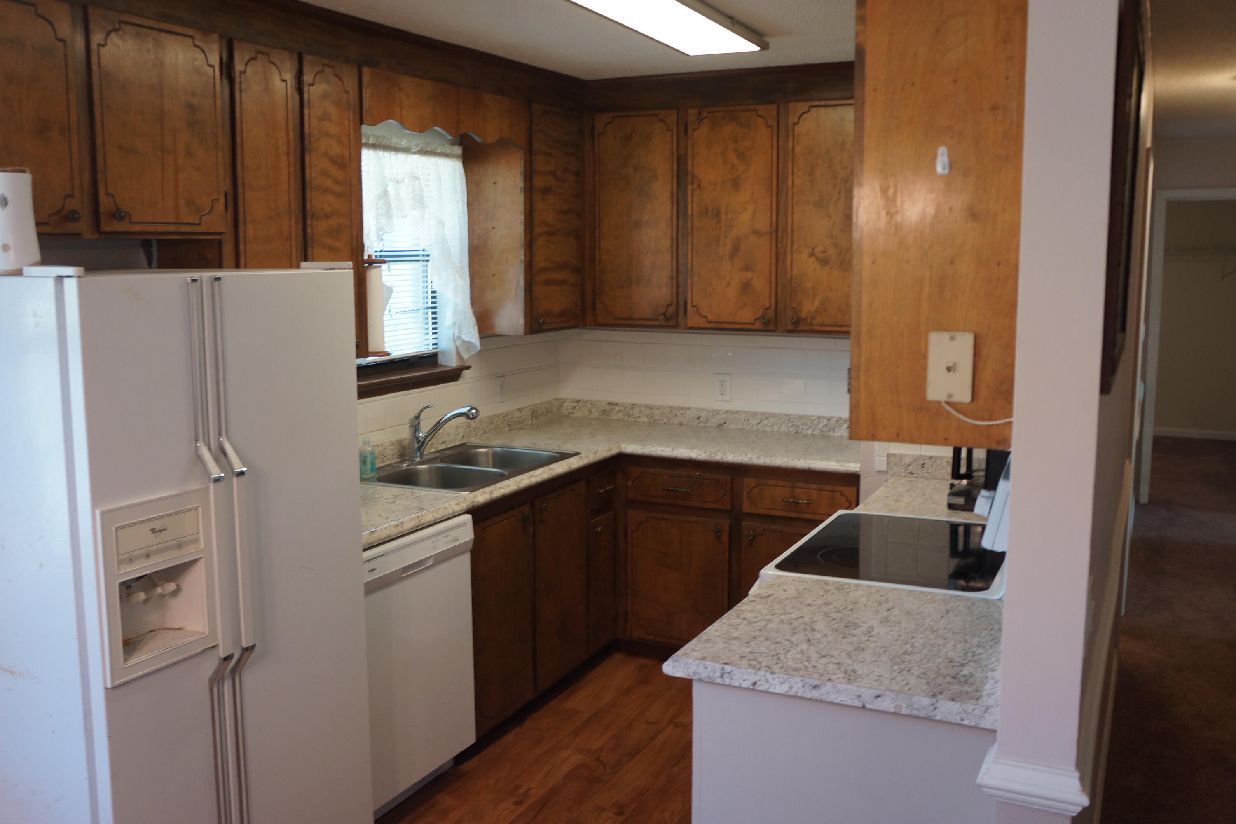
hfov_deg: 60.3
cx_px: 618
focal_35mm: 31
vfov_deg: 42.3
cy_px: 412
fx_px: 1064
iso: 500
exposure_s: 1/60
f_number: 4
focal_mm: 21
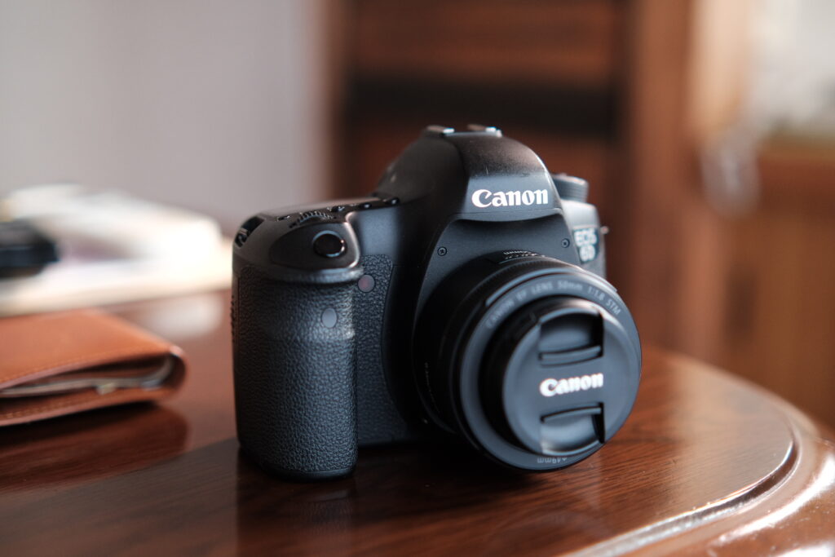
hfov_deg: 39.6
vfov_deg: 27.0
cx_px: 418
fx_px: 1160
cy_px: 278
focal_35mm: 50
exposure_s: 1/250
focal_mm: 33
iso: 1000
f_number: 1.6
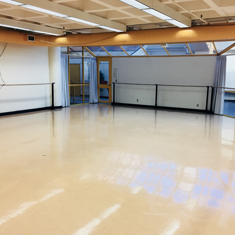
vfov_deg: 47.2
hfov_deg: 47.1
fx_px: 269
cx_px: 130
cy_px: 116
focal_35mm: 35
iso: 32
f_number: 2.2
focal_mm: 4.15
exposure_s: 1/30
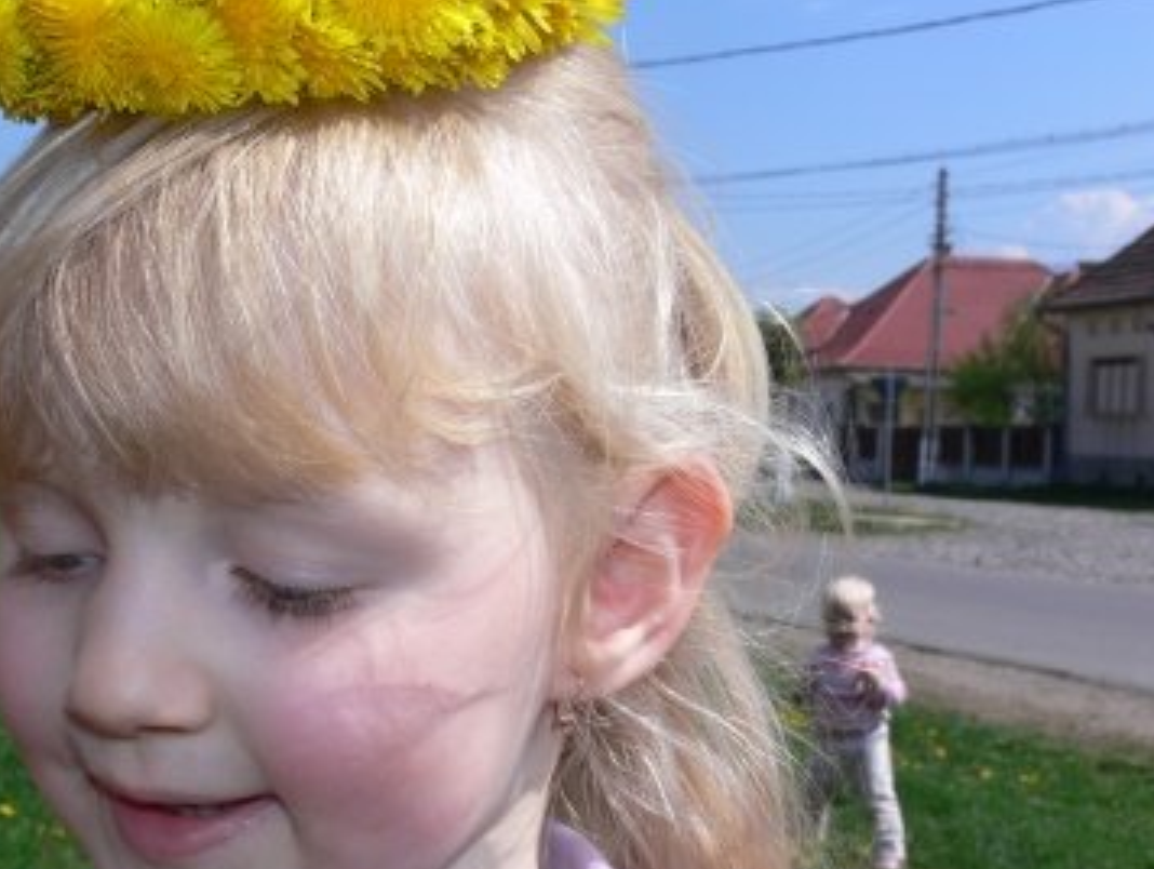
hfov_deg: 34.9
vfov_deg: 27.1
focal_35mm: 54
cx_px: 311
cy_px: 449
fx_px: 1803
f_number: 5.6
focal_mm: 7.4
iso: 80
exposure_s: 1/400
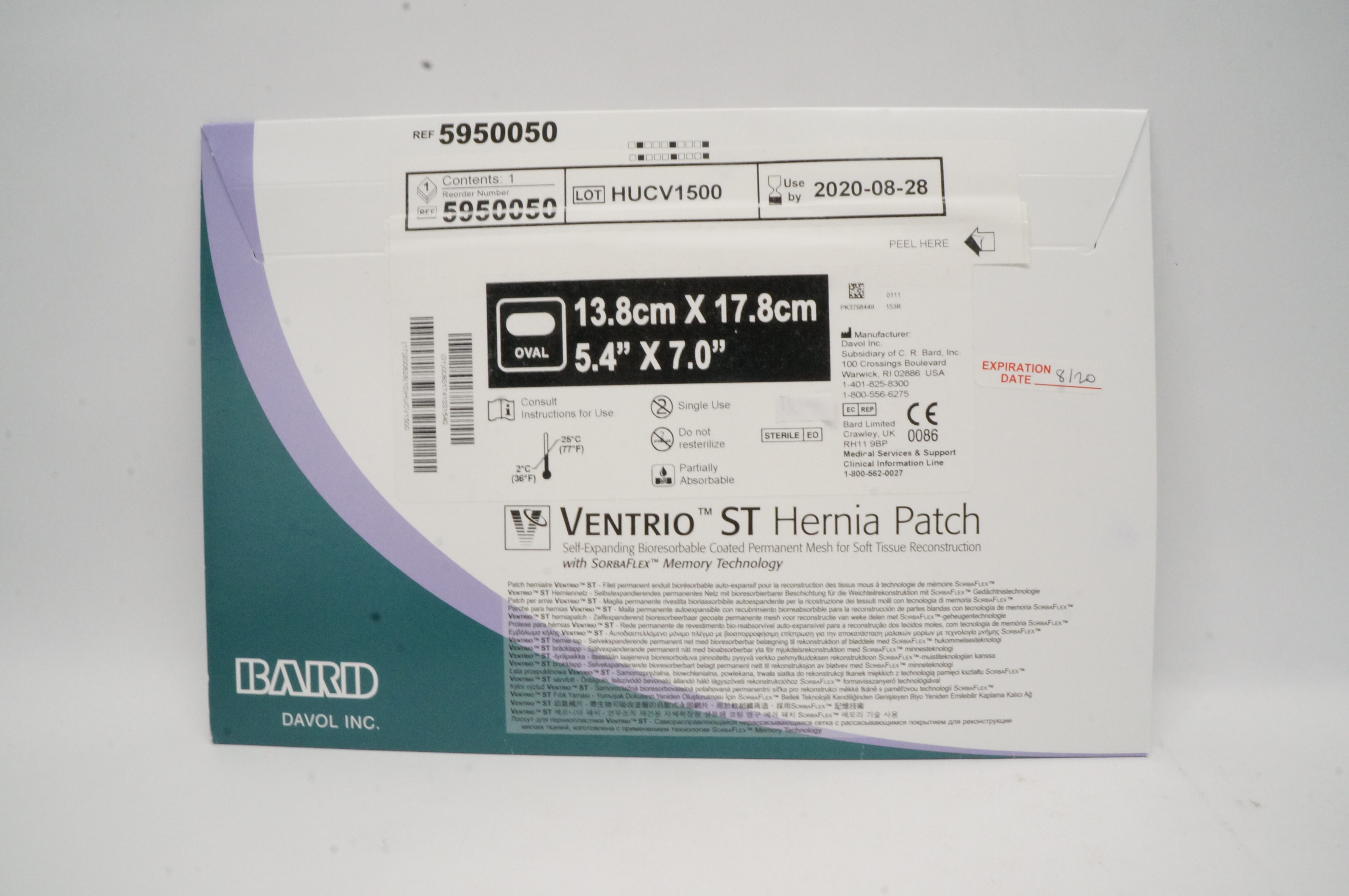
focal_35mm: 27
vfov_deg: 47.8
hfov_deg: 67.4
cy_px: 448
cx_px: 674
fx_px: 1011
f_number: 22
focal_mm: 18
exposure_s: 1/15
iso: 1600
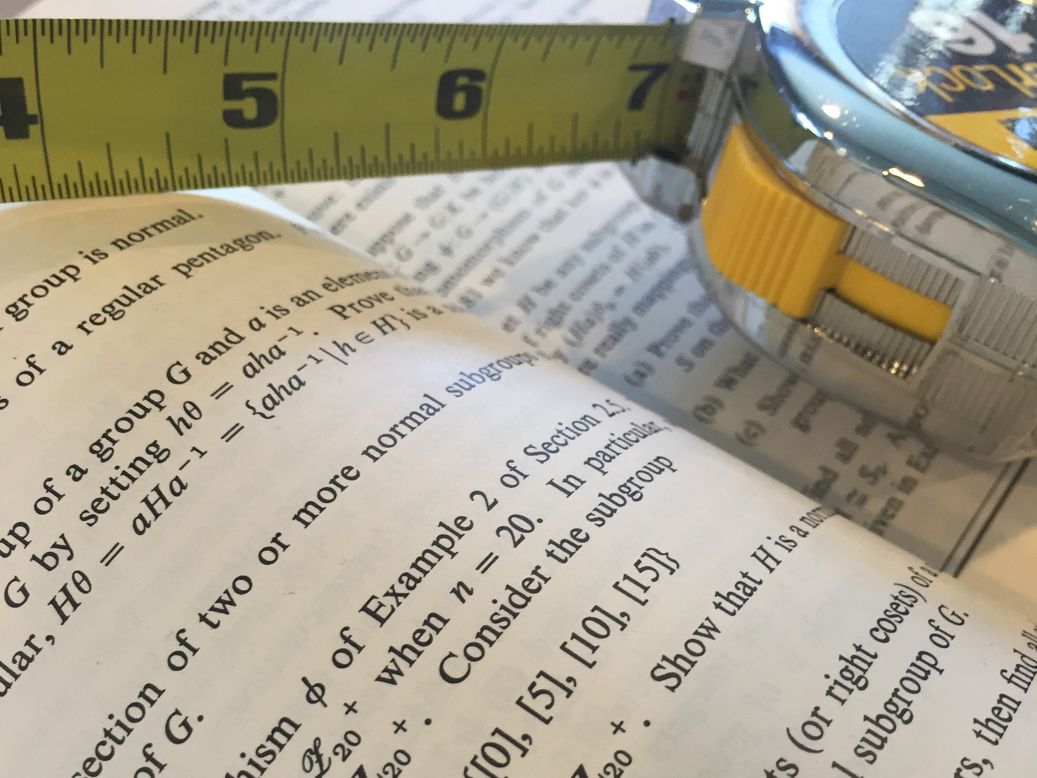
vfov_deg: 36.3
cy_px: 536
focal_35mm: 39
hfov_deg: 47.9
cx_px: 519
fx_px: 1168
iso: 32
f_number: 2.2
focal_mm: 4.15
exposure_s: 1/30
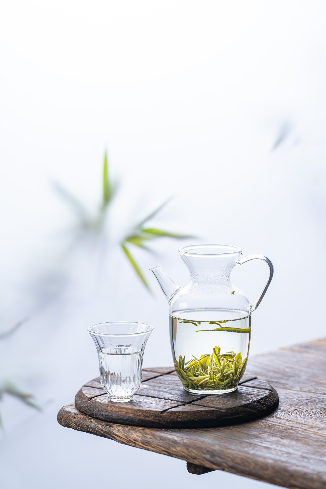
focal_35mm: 105
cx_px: 163
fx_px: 1426
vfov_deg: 19.5
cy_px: 244
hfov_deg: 13.0
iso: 100
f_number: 4.5
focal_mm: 105
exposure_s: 1/250
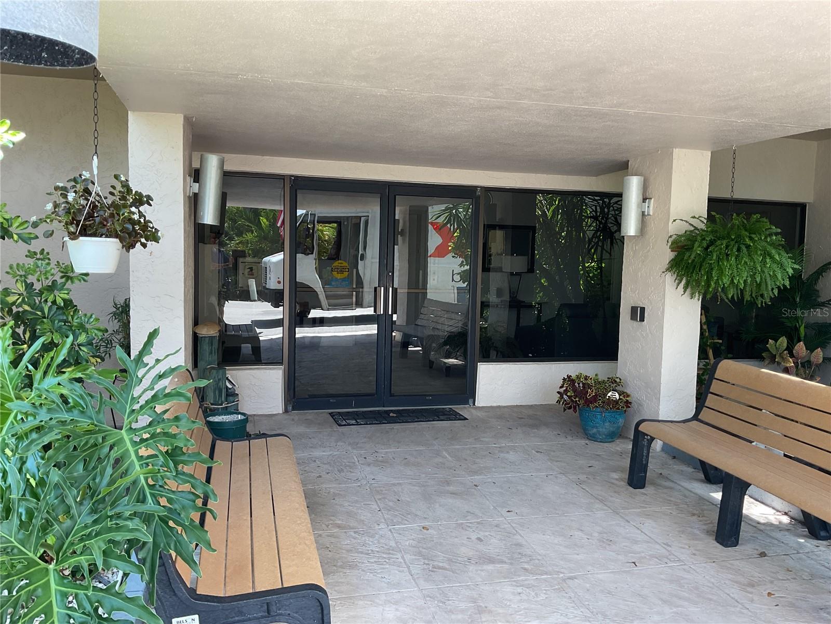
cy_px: 312
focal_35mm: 29
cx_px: 416
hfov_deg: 61.7
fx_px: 696
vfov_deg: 48.2
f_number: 1.8
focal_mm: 3
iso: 32
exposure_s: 1/120
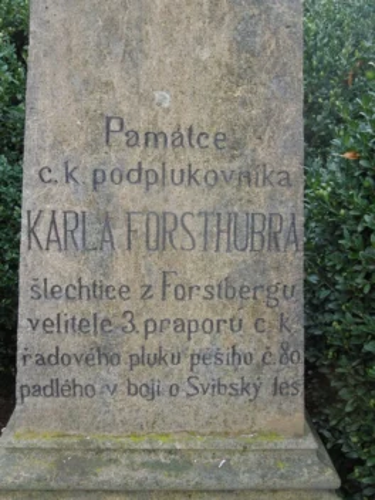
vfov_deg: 52.6
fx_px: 506
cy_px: 250
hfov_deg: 40.7
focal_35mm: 35
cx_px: 188
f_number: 3.7
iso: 400
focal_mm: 6.3
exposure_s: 1/160
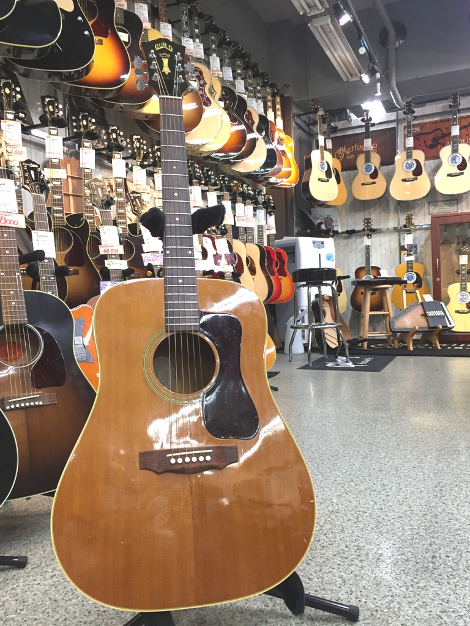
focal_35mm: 29
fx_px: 525
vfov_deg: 61.7
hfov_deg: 48.2
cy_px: 313
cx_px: 235
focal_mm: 4.15
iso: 50
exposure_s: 1/30
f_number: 2.2
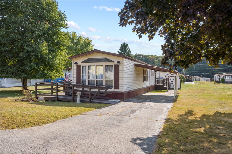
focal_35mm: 30
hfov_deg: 61.9
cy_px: 77
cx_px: 116
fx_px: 193
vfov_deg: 43.6
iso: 100
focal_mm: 20
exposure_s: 1/125
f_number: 7.1
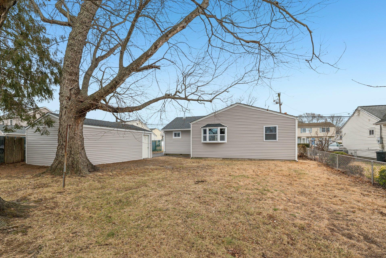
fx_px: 161
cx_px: 187
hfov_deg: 100.4
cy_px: 130
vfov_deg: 77.3
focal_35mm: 15
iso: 400
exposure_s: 1/250
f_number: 9
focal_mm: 14
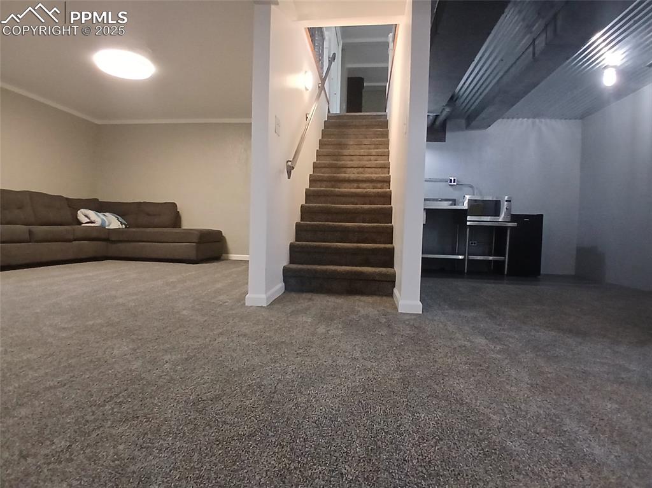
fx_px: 320
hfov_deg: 91.1
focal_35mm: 17
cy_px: 244
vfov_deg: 74.7
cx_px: 326
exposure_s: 1/30
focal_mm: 1.4
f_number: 2.2
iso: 400
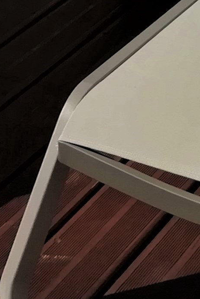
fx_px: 1266
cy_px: -171
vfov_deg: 12.7
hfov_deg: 9.0
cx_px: 100
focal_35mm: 152
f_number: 2.2
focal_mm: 3.46
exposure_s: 1/2421
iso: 50
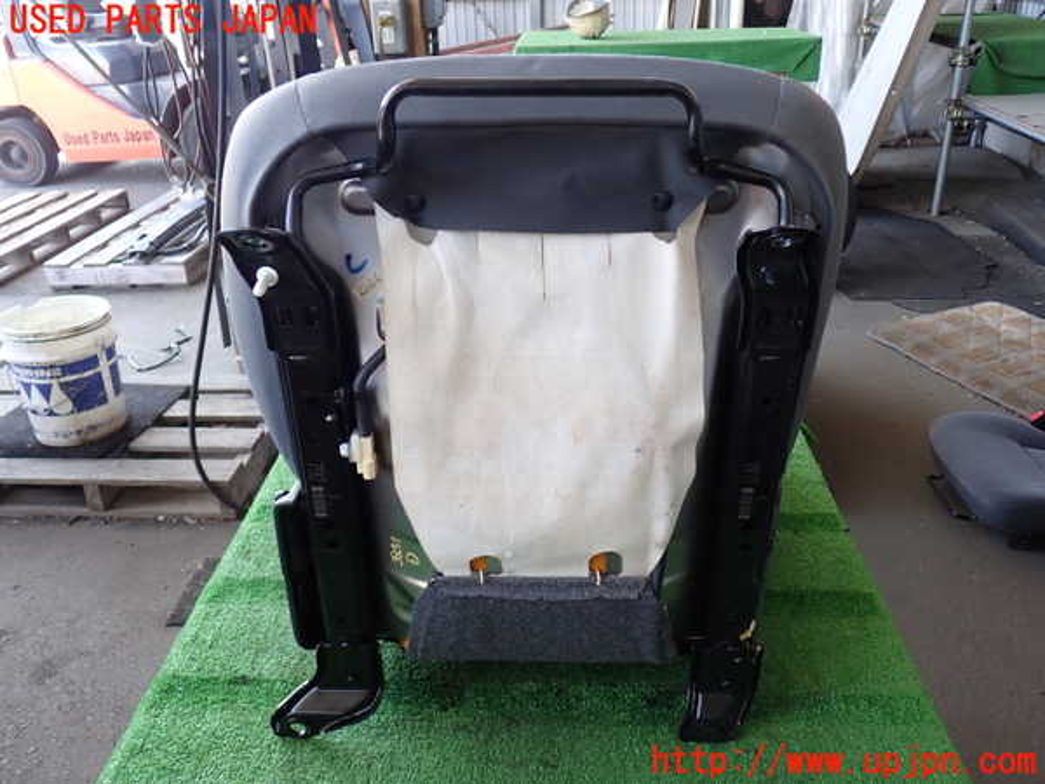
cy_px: 392
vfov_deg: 46.8
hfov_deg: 60.0
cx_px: 522
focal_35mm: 30
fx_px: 906
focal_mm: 5.4
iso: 125
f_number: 2.3
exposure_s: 1/60
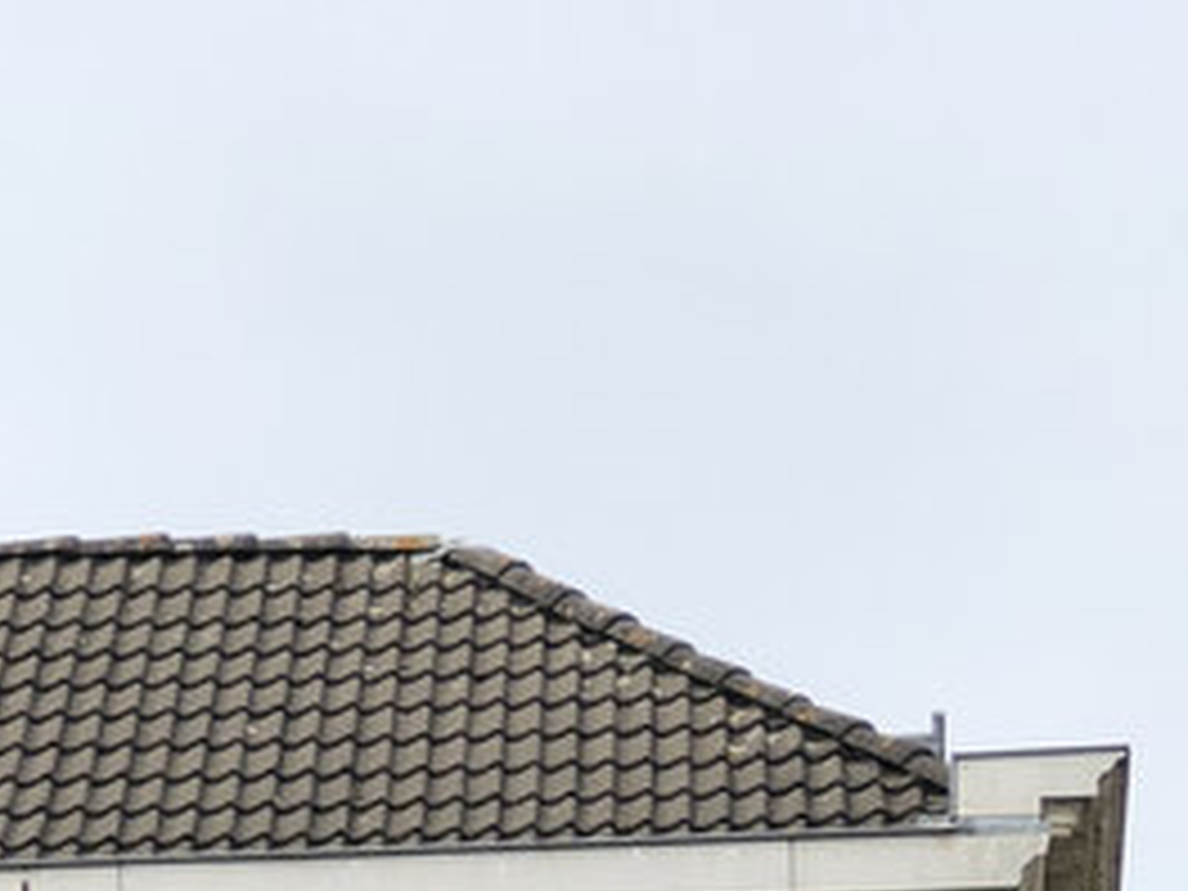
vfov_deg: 7.0
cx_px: 490
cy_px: 2092
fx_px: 6898
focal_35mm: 201
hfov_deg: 9.8
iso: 20
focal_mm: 6.6
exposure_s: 1/631
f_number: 2.8
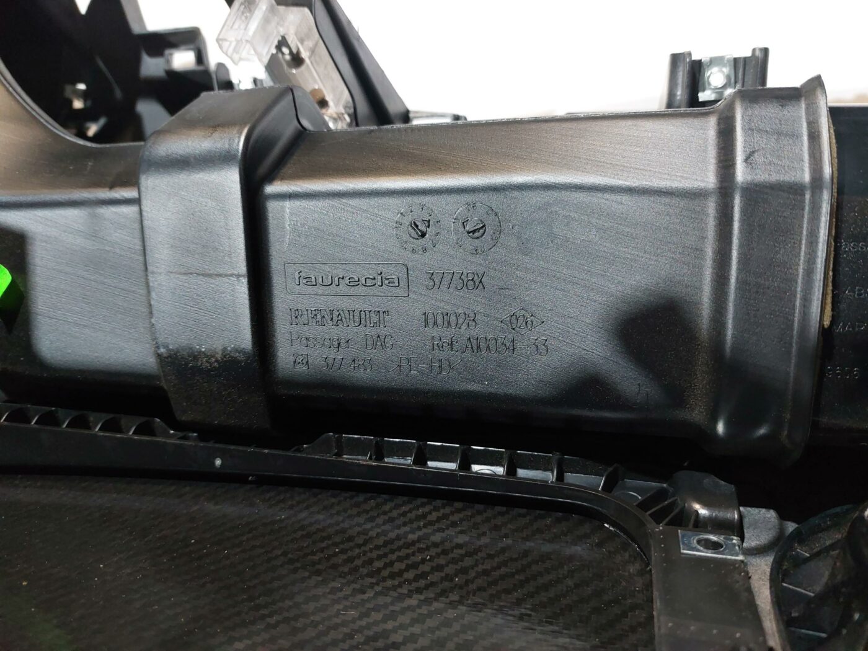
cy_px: 326
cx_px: 434
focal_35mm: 25
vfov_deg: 54.9
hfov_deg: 69.4
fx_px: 627
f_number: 1.8
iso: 400
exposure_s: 1/33
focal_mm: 5.23
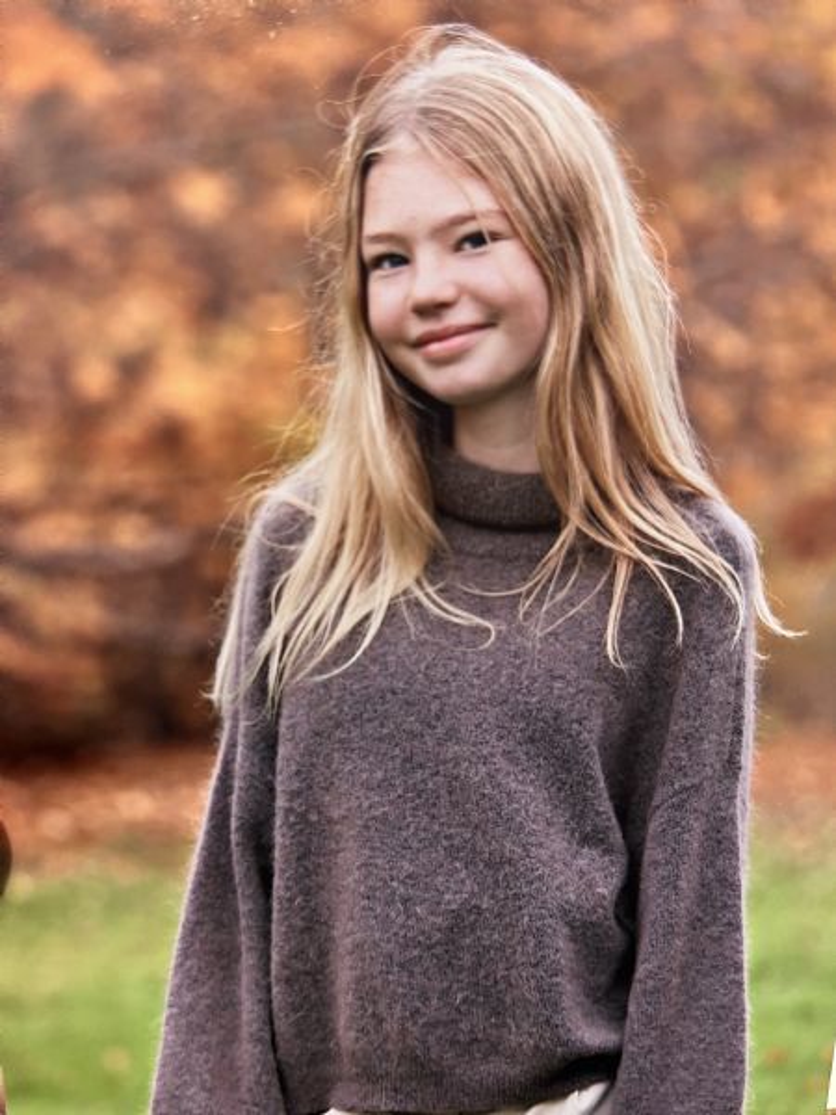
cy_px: 558
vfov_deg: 67.3
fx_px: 837
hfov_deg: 53.1
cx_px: 418
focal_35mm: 26
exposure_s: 1/50
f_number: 1.6
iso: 100
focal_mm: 5.1
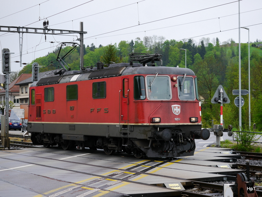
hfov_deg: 21.8
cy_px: 98
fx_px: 681
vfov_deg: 16.4
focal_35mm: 90
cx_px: 131
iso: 160
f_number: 5
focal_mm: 45
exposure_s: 1/200
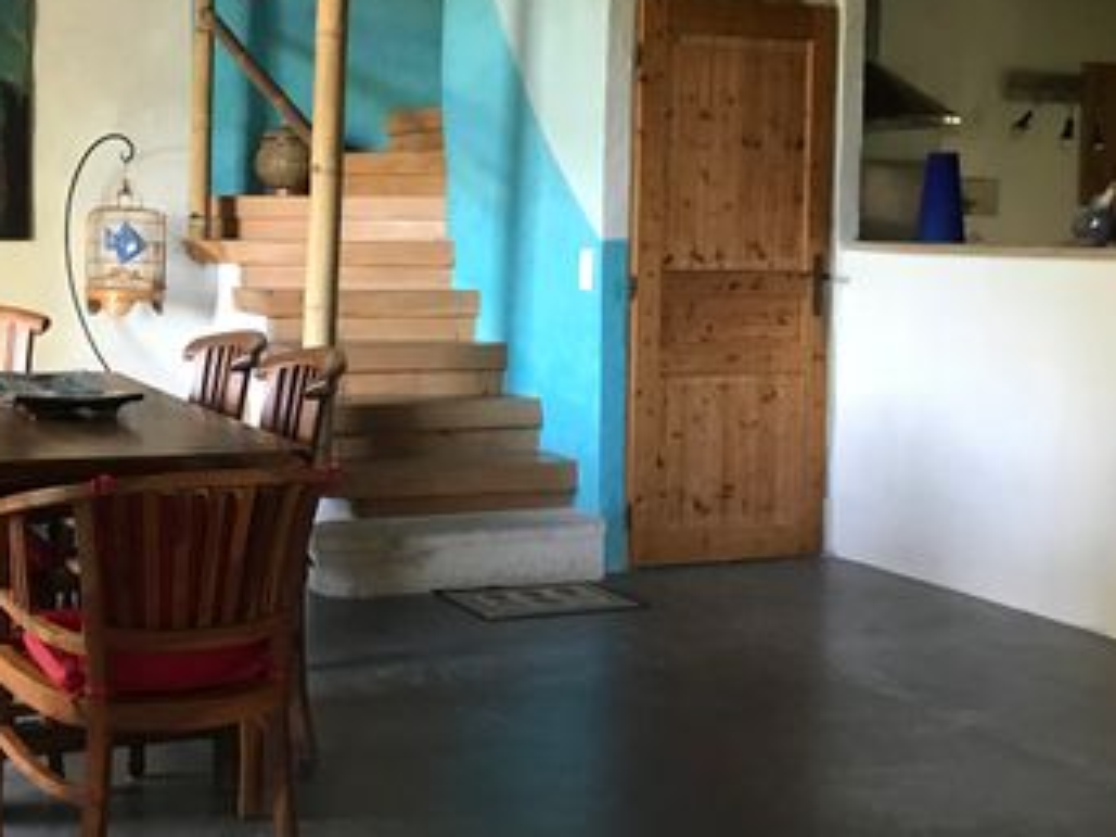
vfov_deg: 29.5
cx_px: 312
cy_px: 293
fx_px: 1579
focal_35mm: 49
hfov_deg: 38.2
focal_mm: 3.99
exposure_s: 1/14
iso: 100
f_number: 1.8
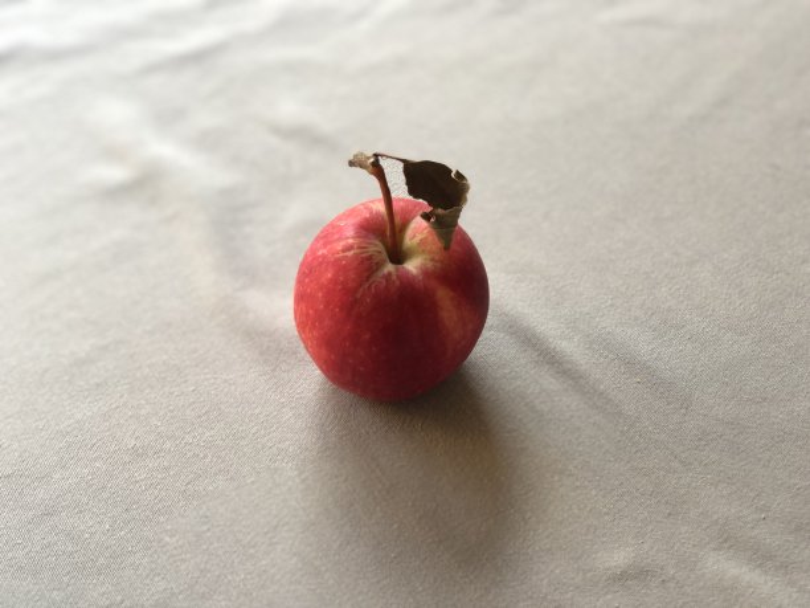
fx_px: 1217
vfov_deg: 28.0
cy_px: 304
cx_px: 405
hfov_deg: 36.8
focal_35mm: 52
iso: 40
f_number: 2.4
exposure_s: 1/60
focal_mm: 6
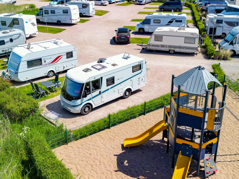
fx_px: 276
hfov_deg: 46.8
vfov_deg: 35.8
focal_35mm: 40
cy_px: 69
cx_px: 120
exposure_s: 1/800
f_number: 1.7
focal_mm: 6.72
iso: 100
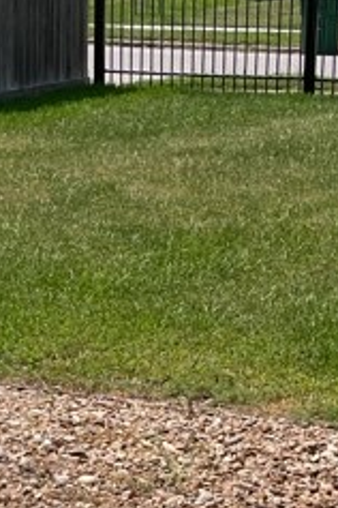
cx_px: 96
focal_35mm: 117
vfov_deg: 17.4
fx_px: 1648
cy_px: 373
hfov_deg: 11.7
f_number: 1.6
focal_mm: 5.1
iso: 32
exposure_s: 1/4525
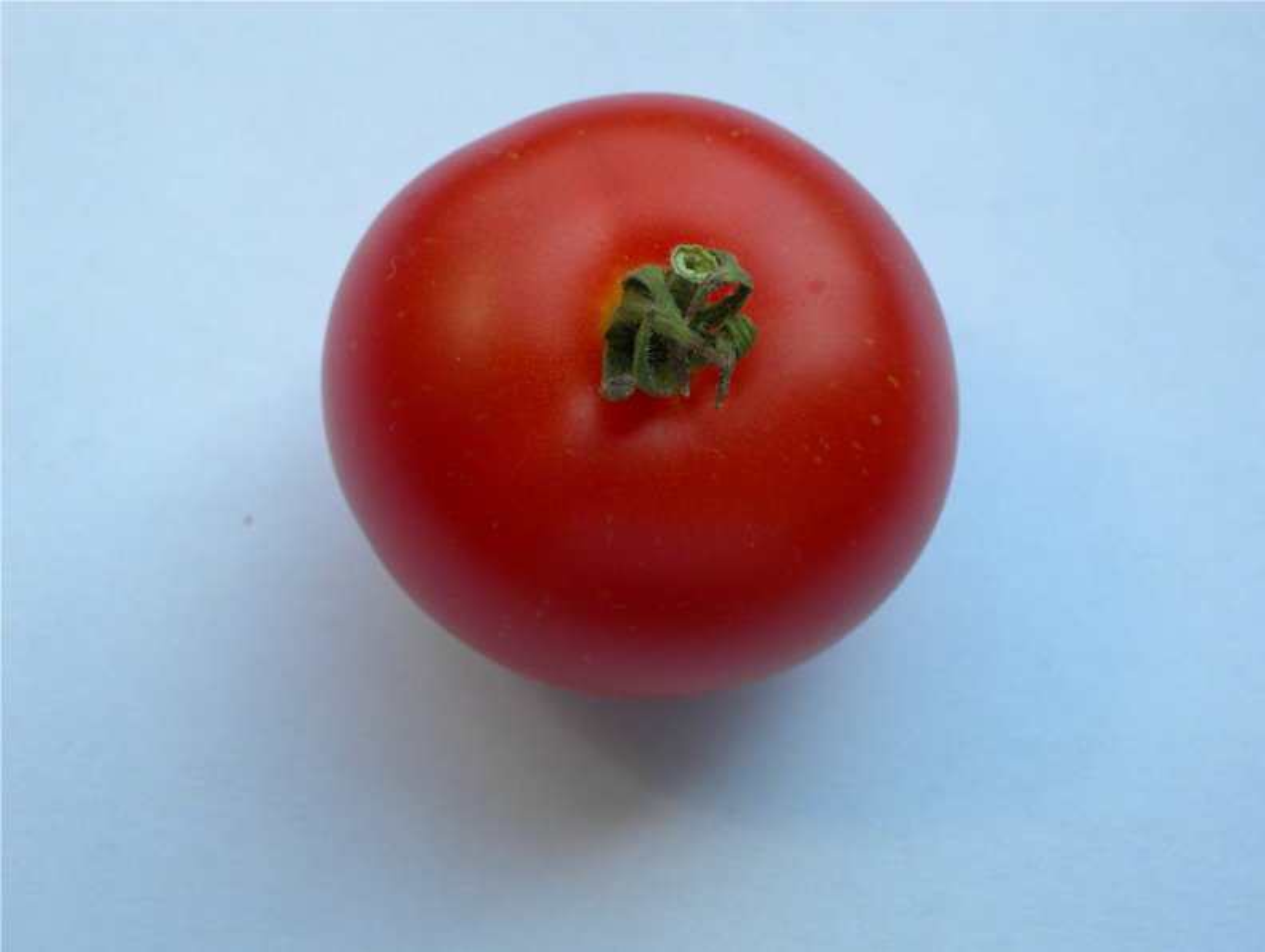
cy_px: 476
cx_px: 632
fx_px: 3366
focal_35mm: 92
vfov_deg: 16.1
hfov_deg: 21.3
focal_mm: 19.1
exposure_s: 1/179
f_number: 4.3
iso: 50
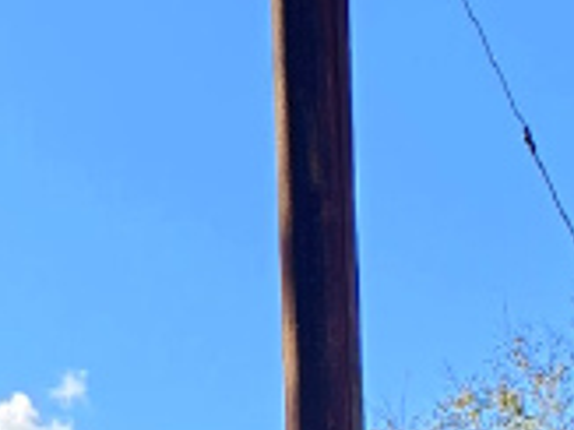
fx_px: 3049
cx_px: -926
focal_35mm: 184
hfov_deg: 9.3
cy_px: 1042
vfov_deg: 7.5
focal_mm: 6.54
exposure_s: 1/580
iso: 72
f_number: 1.57
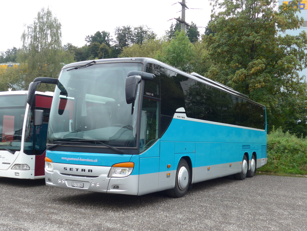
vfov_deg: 32.9
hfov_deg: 42.9
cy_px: 116
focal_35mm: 44
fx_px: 390
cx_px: 154
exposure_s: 1/320
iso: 80
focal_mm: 9
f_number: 2.8
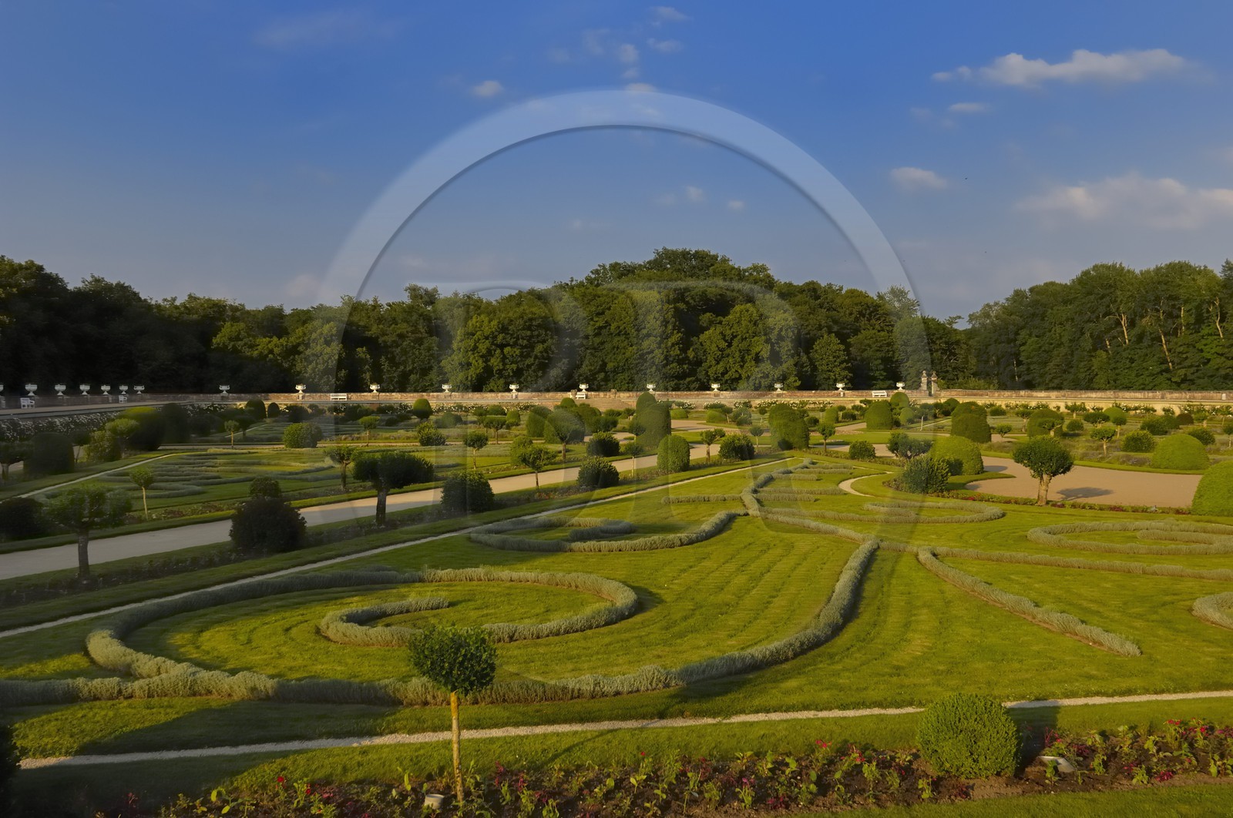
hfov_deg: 53.2
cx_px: 616
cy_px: 409
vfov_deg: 36.8
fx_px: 1231
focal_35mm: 36
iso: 100
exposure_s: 1/125
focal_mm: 24
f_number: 8
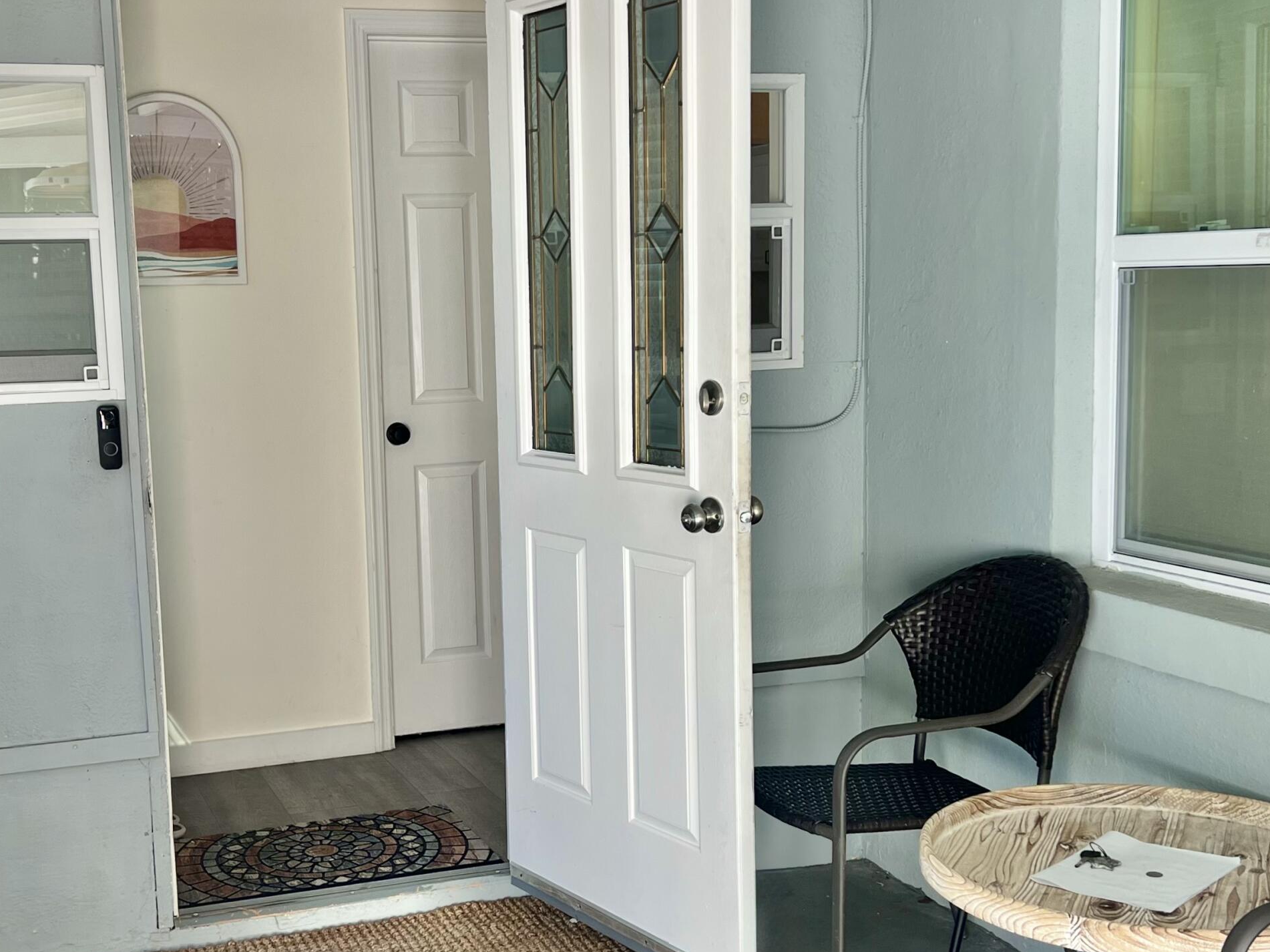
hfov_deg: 45.7
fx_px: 1504
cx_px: 560
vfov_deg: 35.1
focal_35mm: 41
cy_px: 482
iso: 32
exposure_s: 1/142
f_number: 1.5
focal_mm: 5.7
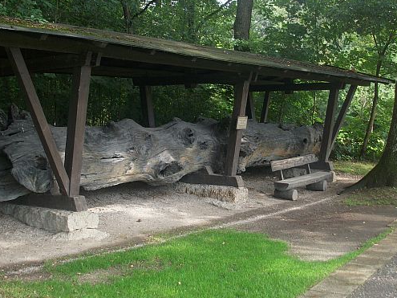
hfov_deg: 40.3
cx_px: 229
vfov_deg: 30.8
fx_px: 539
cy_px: 126
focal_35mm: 47
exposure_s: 1/103
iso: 80
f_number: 2.9
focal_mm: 5.7
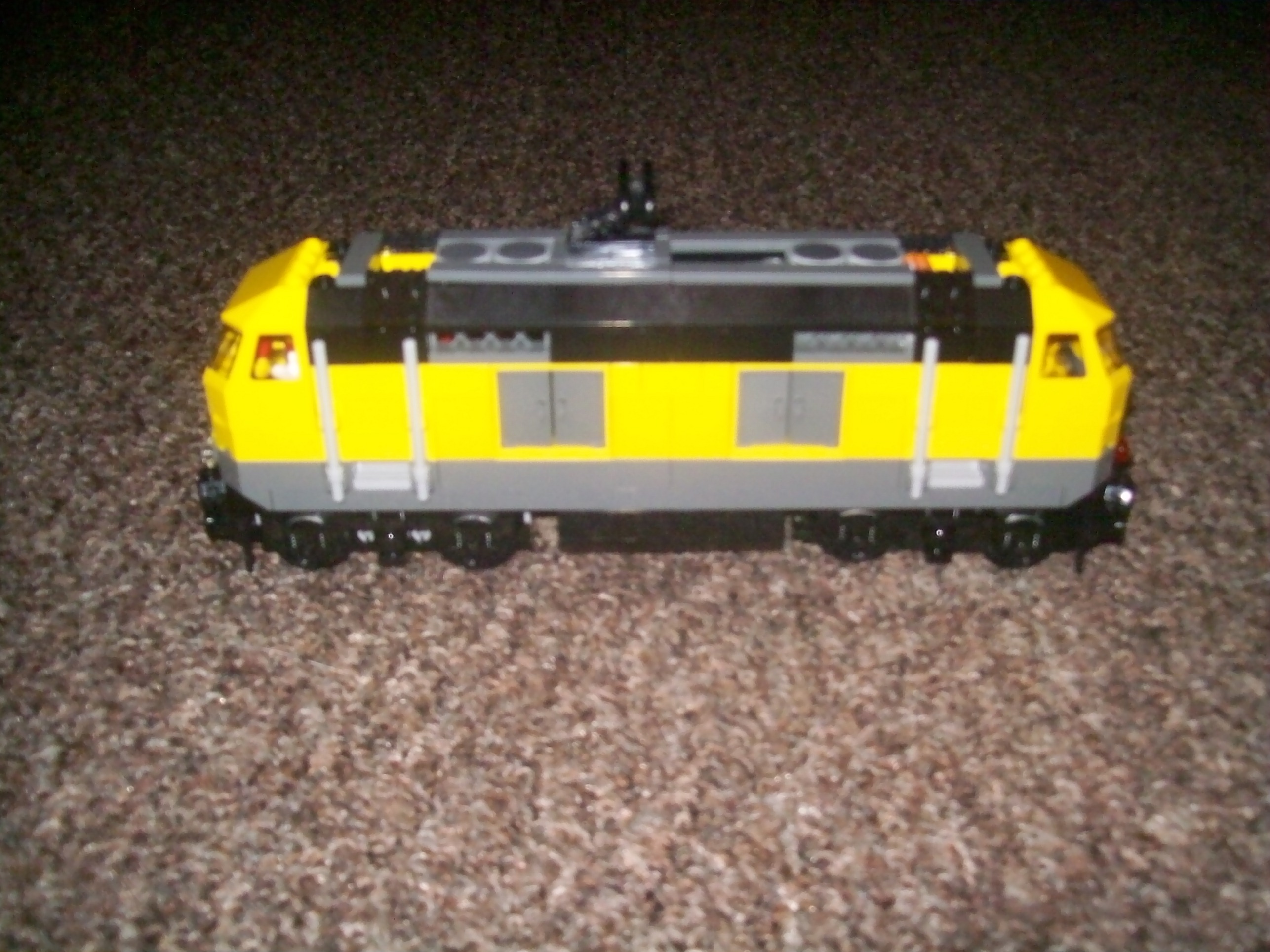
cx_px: 635
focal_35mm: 36
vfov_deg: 39.6
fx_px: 1321
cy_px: 476
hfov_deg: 51.4
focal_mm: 6
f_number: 2.7
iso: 160
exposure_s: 1/64
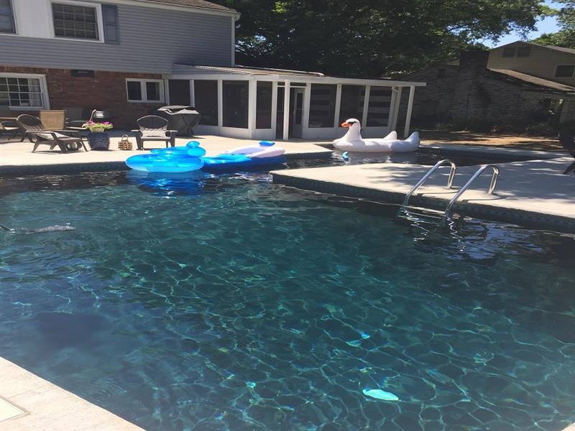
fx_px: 482
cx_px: 288
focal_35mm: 29
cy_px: 216
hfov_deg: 61.7
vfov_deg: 48.2
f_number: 2.2
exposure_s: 1/879
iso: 32
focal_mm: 4.15
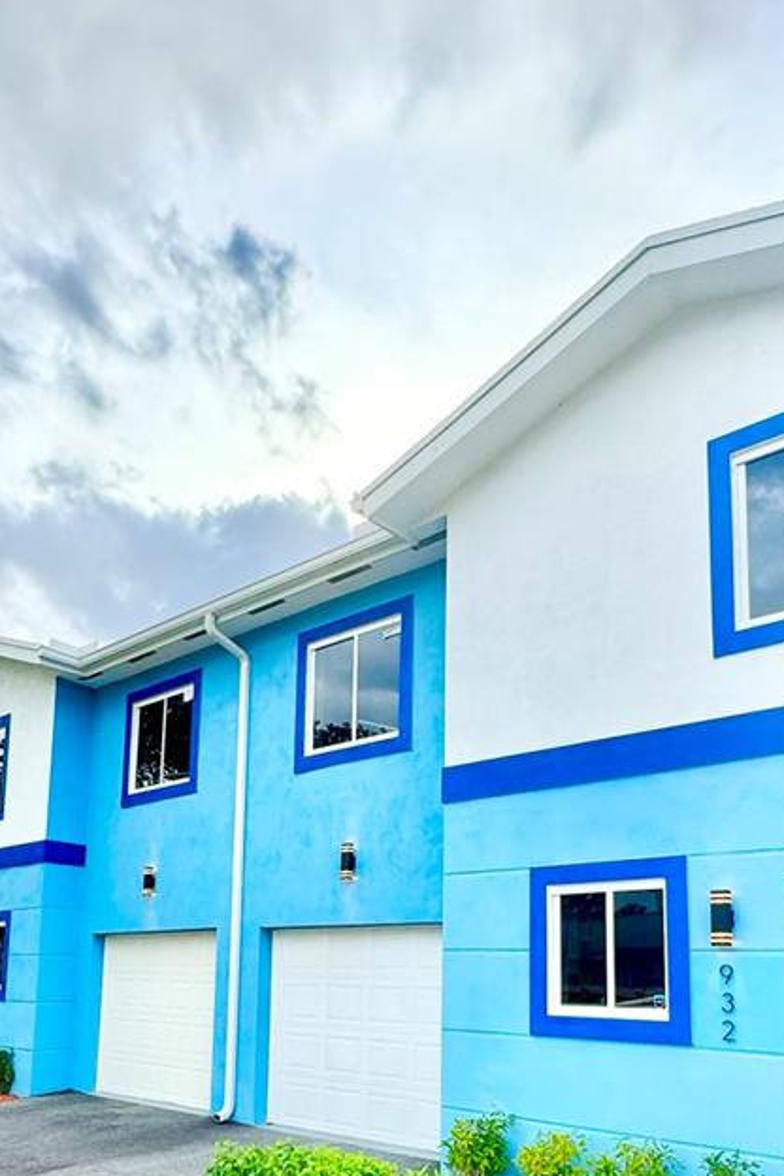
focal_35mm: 28
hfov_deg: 46.3
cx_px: 349
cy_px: 871
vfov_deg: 62.1
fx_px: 915
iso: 40
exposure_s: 1/488
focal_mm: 2.22
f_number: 2.2
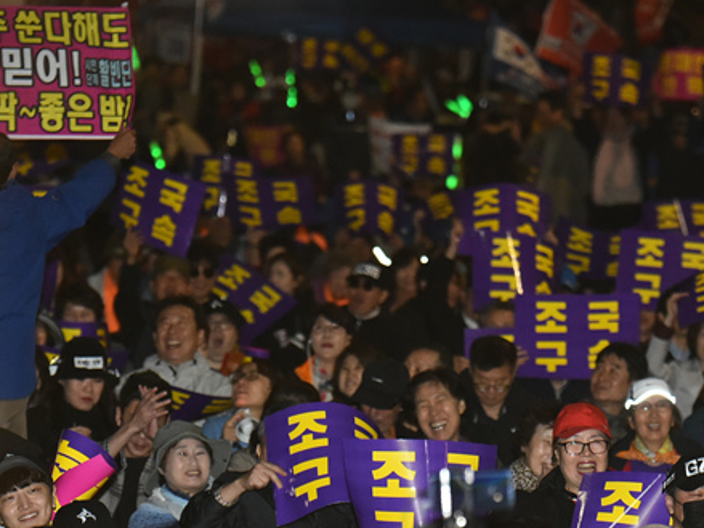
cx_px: 420
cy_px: 323
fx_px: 6262
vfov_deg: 4.8
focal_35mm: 308
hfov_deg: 6.4
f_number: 5.6
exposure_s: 1/250
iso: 8000
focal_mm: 220
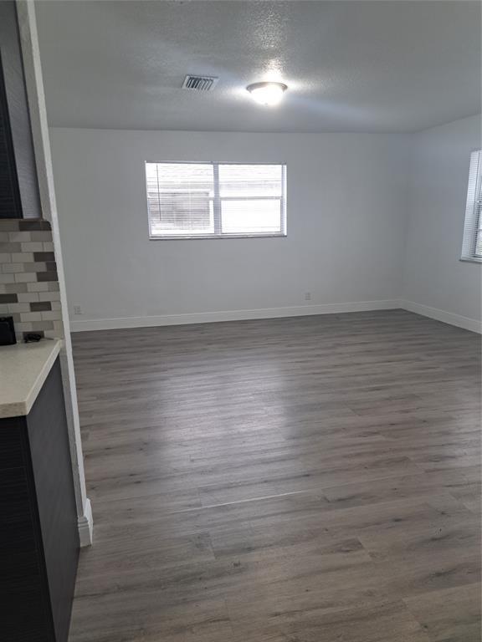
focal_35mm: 24
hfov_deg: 56.8
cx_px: 241
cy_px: 321
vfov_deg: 71.6
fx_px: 446
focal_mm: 5.23
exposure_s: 1/30
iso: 125
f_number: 1.8
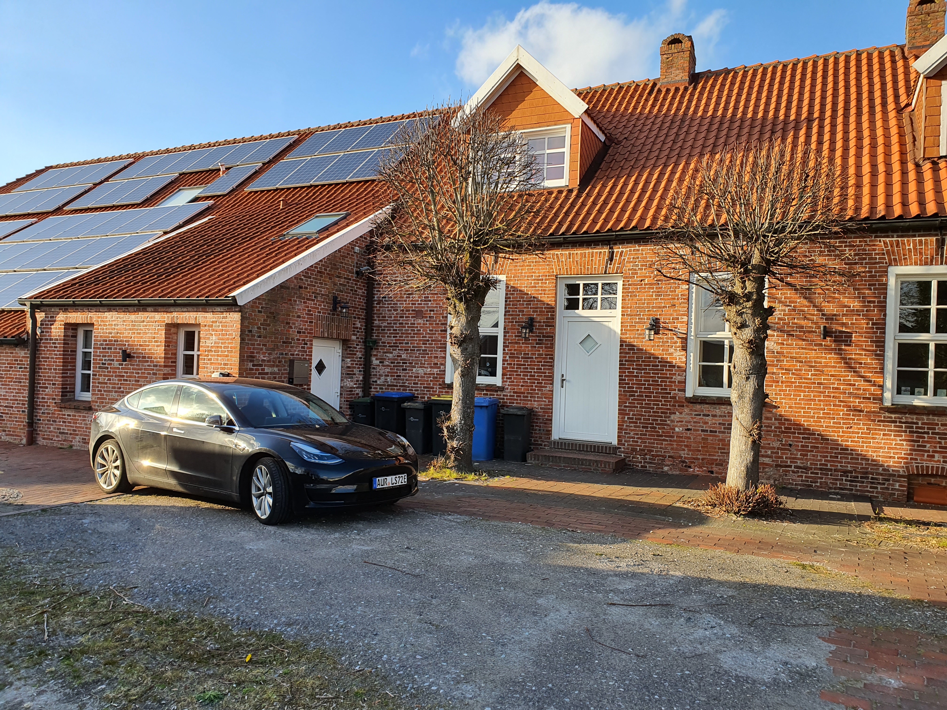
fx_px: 711
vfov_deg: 53.1
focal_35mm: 26
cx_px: 474
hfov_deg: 67.3
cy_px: 355
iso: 50
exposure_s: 1/598
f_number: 2.4
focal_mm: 4.3
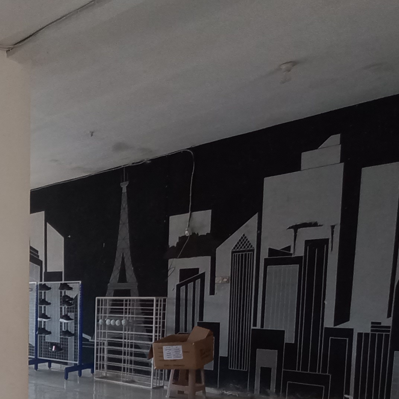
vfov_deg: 44.1
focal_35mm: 35
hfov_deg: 38.8
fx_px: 456
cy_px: 340
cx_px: -42
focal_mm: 1.42
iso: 125
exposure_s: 1/33
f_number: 2.2
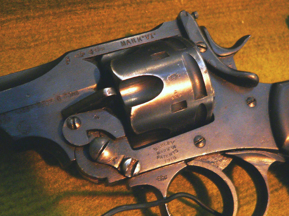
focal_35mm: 41
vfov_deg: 35.1
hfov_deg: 45.7
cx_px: 157
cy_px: 115
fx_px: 342
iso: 100
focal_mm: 6
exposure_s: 1/4
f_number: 2.8
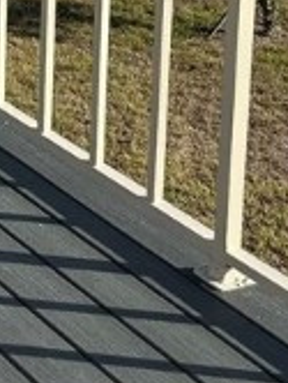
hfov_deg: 11.8
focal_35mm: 111
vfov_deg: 15.9
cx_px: -313
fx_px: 1228
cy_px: -233
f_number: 1.78
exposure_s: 1/4545
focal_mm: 6.86
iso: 80
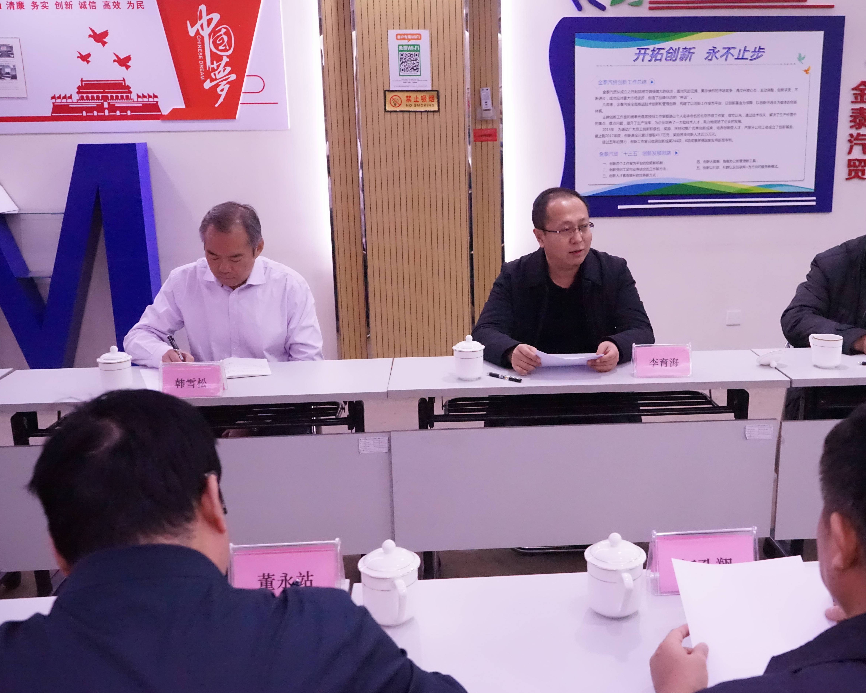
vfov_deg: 40.1
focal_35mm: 37
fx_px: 948
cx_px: 522
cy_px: 363
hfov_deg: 48.8
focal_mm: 31
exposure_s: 1/160
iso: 12800
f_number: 6.3
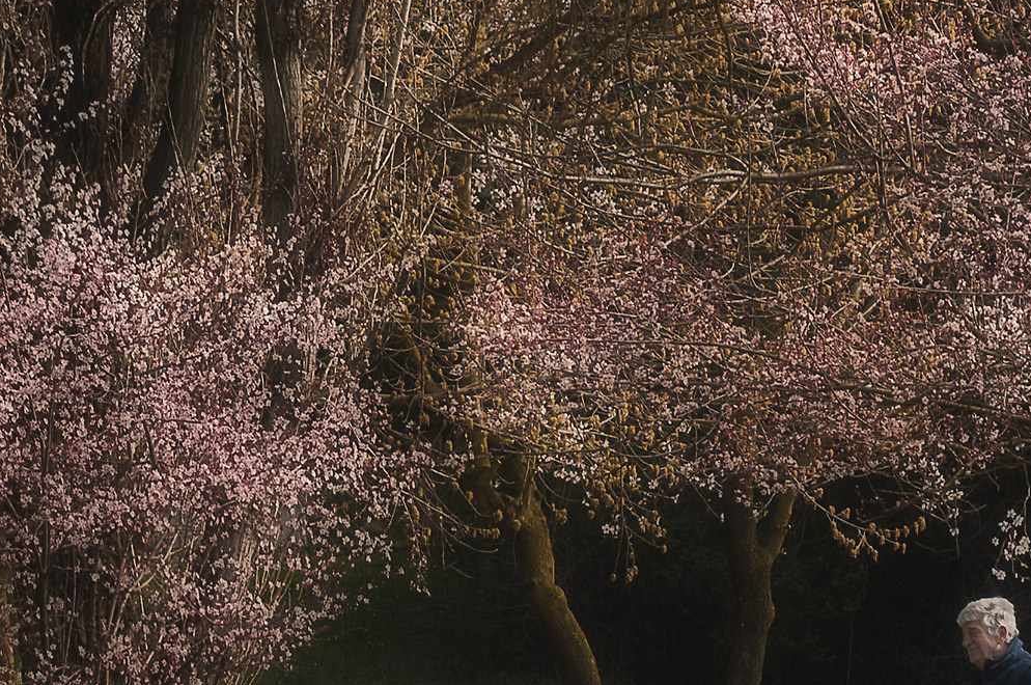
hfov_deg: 6.3
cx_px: 813
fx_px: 9324
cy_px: 418
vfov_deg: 4.2
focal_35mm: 326
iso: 320
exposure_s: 1/160
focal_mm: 90
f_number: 9
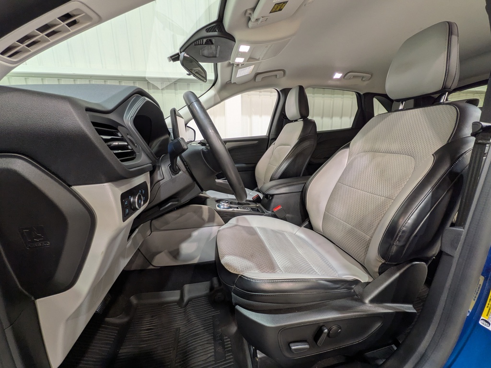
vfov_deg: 85.7
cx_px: 246
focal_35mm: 14
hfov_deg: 102.1
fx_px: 199
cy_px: 184
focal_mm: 1.83
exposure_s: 1/25
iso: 67
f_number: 2.2
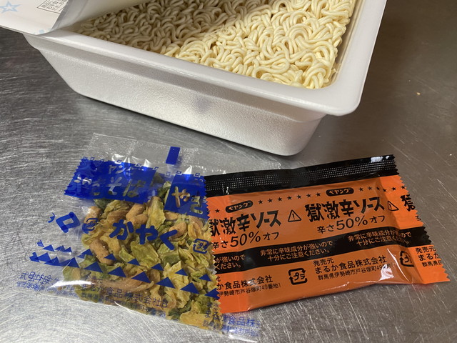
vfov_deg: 54.9
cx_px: 228
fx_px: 330
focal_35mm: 25
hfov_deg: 69.4
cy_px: 172
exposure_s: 1/50
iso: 100
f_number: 1.8
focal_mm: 4.25
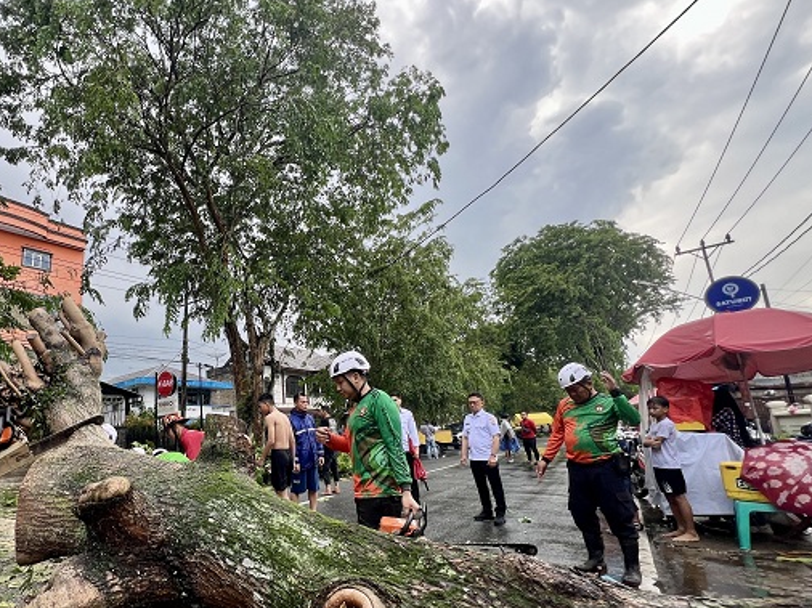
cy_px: 354
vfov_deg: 71.1
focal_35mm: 18
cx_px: 268
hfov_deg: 84.6
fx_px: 422
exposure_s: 1/135
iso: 32
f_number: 1.8
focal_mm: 1.57
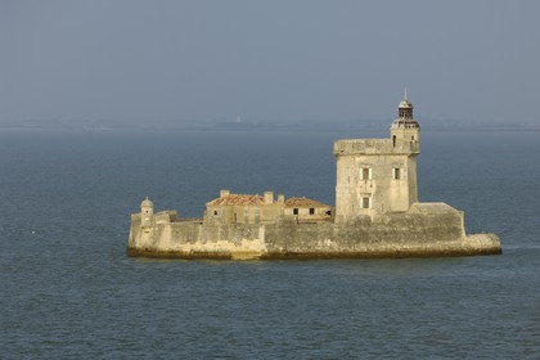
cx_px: 270
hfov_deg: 9.1
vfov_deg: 6.1
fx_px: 3375
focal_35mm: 225
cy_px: 180
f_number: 4
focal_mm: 150
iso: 100
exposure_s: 1/400
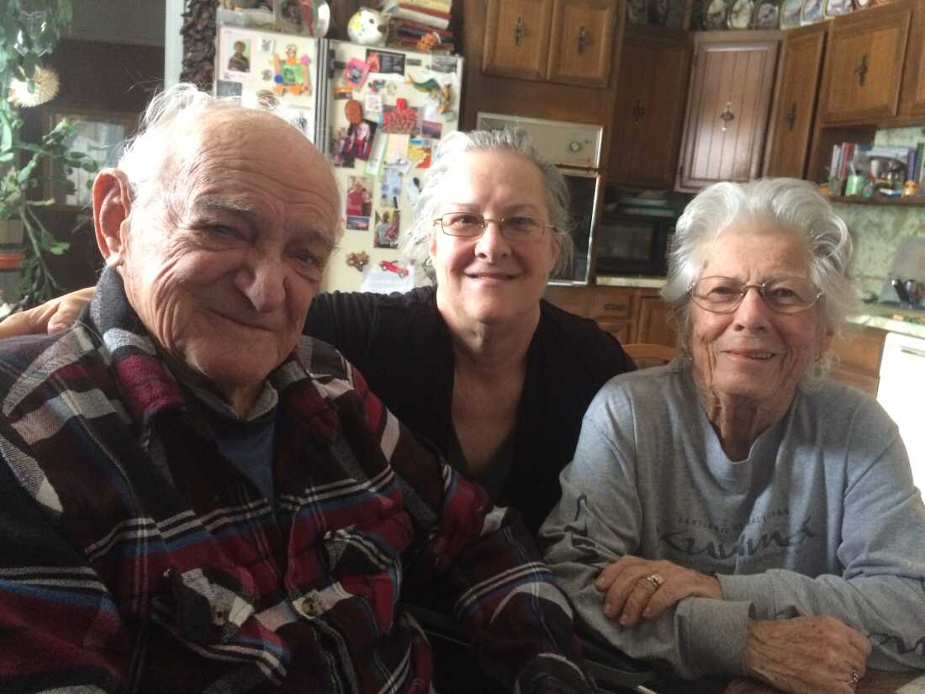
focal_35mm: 29
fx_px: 775
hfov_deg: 61.7
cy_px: 347
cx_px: 462
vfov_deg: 48.2
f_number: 2.2
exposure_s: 1/30
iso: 320
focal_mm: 4.15
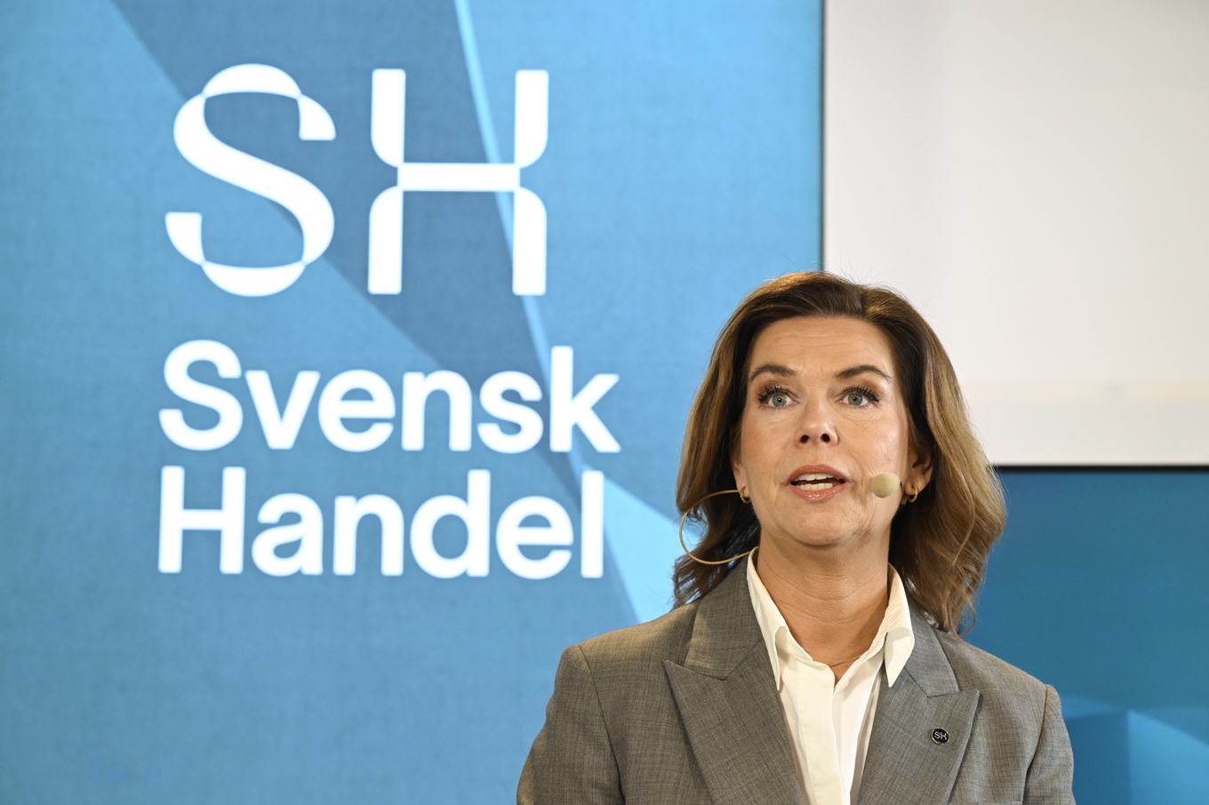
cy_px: 402
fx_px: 3089
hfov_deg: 22.1
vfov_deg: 14.9
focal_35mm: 92
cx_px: 604
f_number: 4
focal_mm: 92
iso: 3200
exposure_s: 1/250
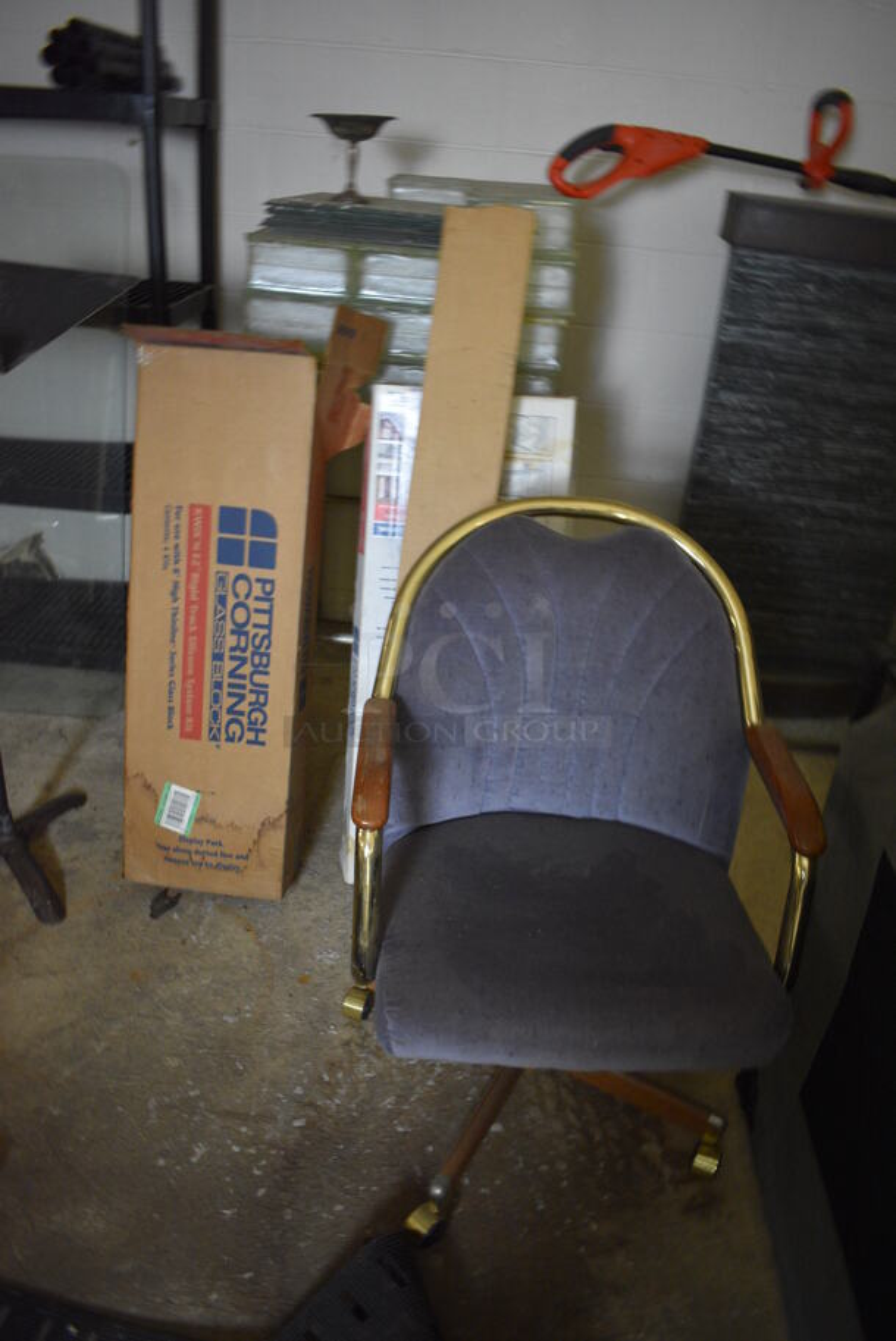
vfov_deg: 67.3
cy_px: 670
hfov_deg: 48.0
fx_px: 1006
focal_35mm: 27
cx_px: 448
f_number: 3.5
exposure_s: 1/30
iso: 2000
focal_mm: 18
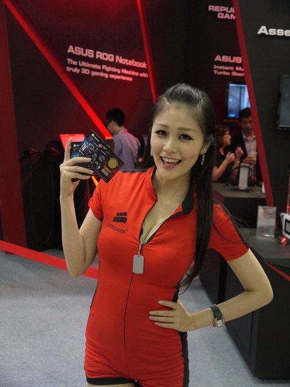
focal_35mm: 44
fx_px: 491
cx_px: 145
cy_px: 194
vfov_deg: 42.9
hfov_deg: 32.9
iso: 400
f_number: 4.4
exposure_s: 1/40
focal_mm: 22
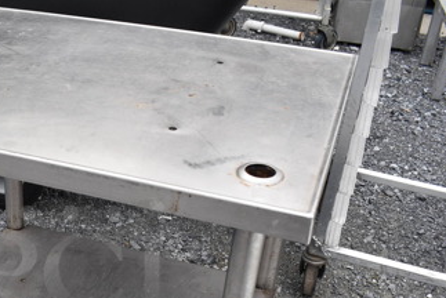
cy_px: 269
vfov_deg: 25.7
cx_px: 70
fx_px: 632
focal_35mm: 51
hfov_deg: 37.1
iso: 200
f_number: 6.3
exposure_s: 1/160
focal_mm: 18
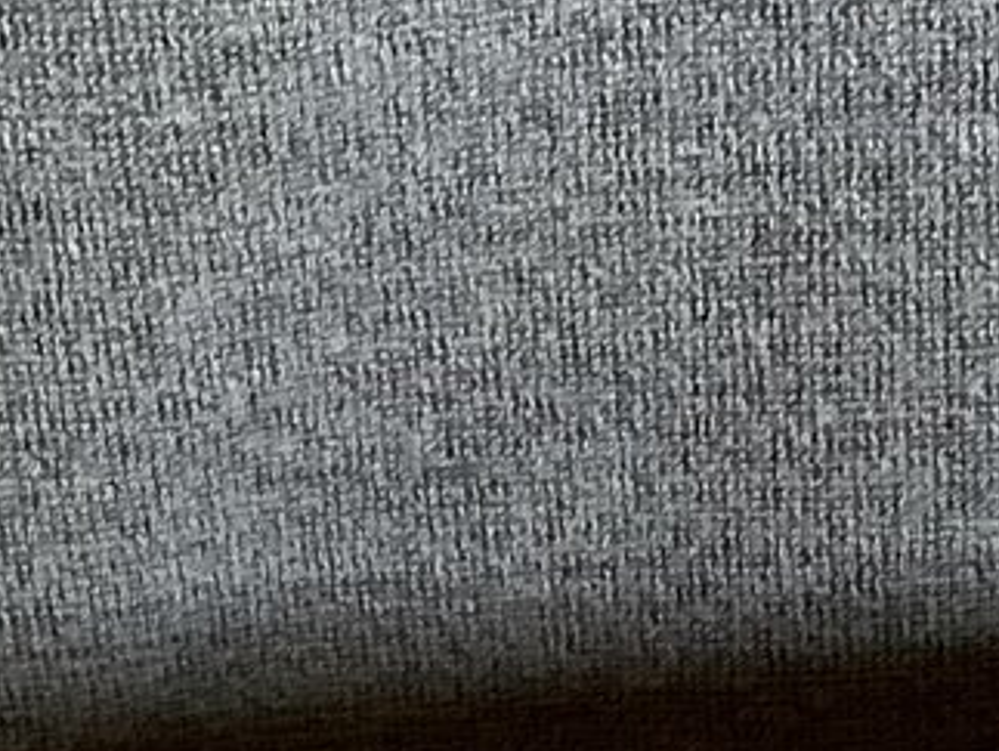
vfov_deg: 9.7
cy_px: 1383
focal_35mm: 145
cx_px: 639
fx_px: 4189
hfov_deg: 13.6
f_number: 2.4
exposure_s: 1/40
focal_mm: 3.3
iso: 250
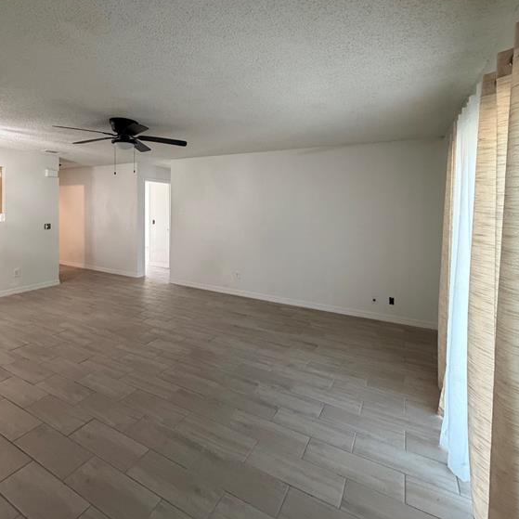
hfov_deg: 84.0
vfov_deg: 83.2
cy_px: 215
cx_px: 260
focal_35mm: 17
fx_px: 288
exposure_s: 1/60
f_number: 2.2
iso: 400
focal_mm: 2.22
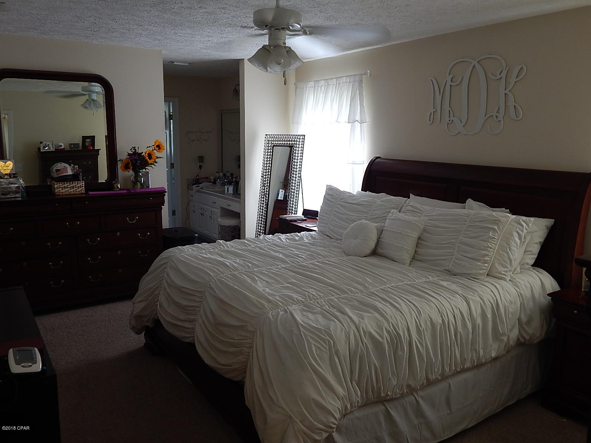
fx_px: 478
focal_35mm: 28
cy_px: 222
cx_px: 296
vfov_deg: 49.7
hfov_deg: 63.4
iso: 125
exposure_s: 1/30
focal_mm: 5.1
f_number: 3.2
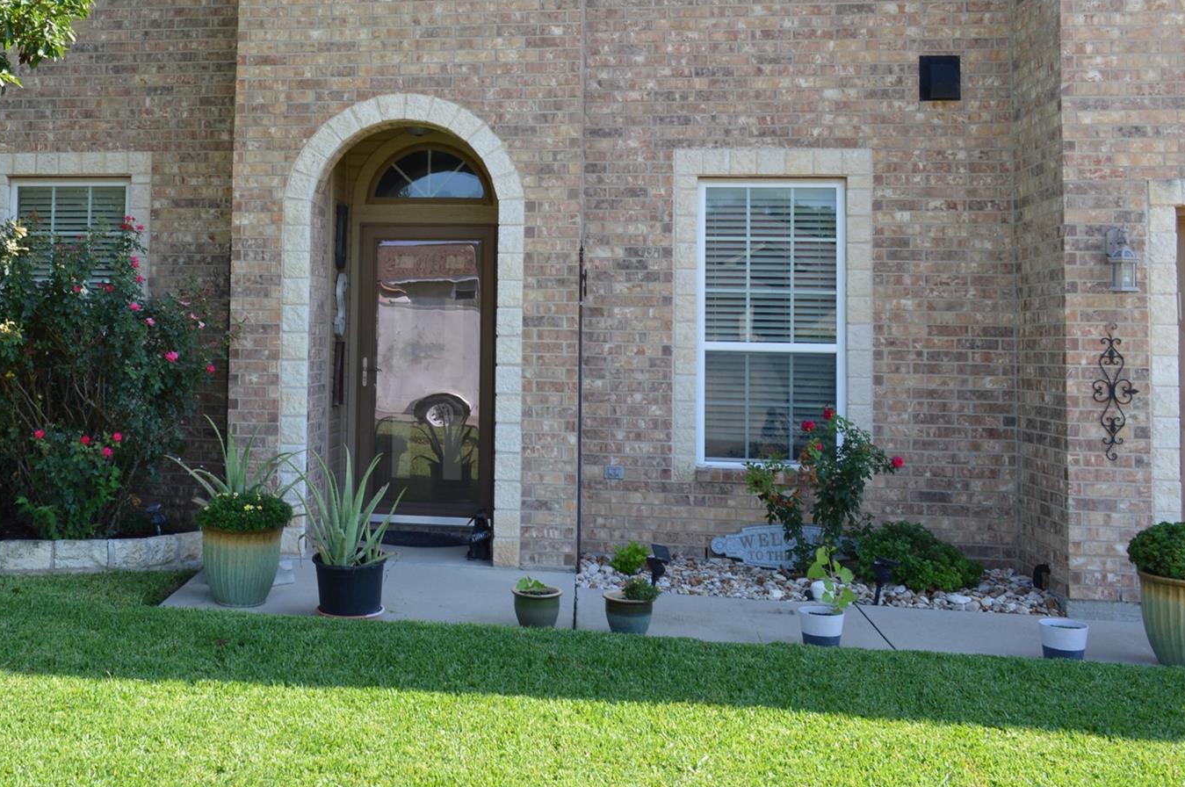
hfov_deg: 45.9
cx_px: 305
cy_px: 239
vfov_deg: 32.2
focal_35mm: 41
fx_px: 1348
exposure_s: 1/125
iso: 180
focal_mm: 18
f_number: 8
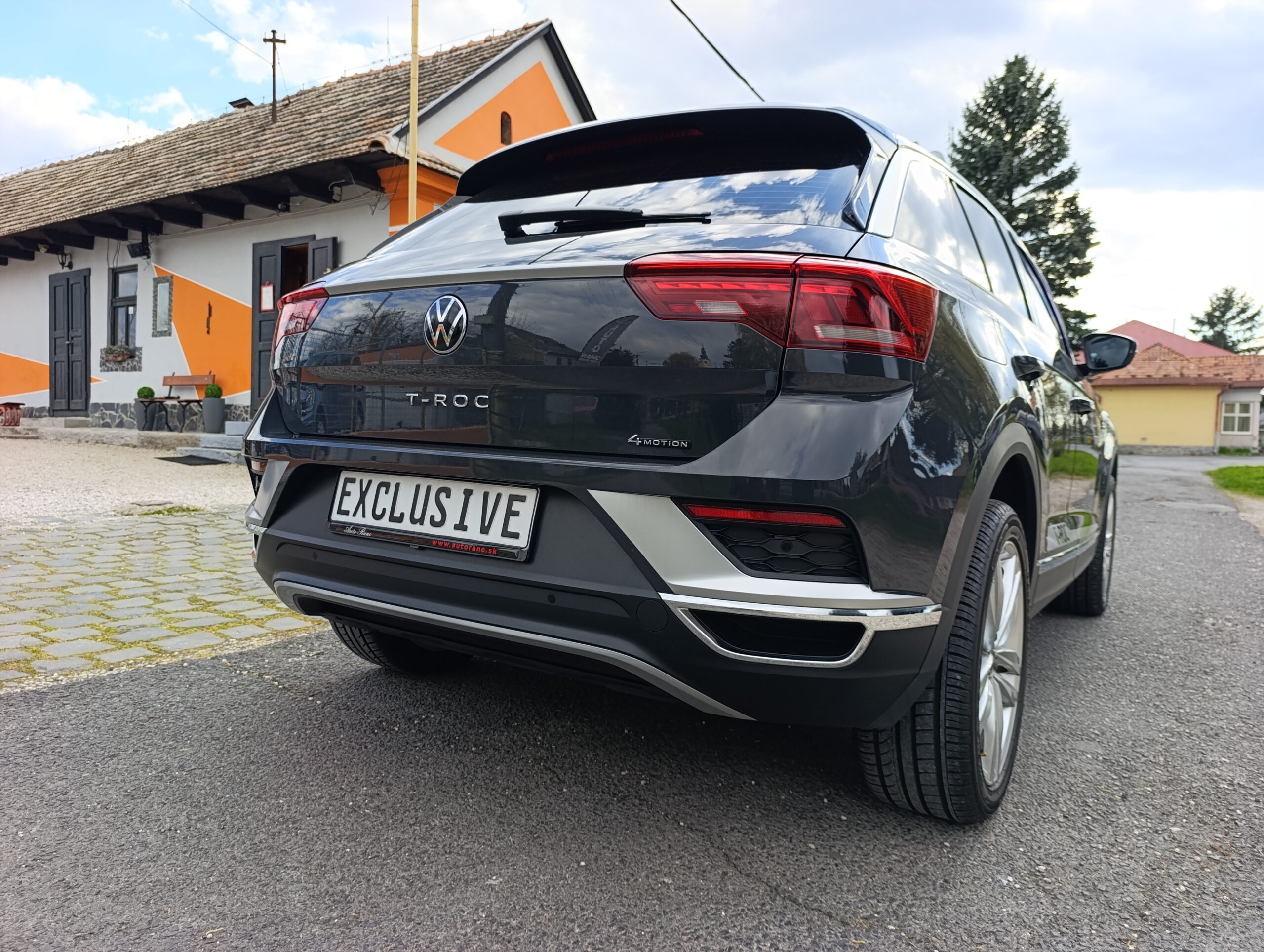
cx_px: 632
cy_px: 476
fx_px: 841
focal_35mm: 23
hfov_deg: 73.8
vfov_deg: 59.0
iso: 50
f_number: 1.6
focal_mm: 6.14
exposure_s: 1/153
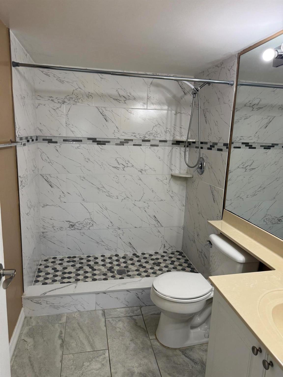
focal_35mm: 24
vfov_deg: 71.6
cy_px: 188
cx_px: 142
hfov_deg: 56.8
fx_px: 262
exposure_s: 1/120
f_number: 1.78
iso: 200
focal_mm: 6.76
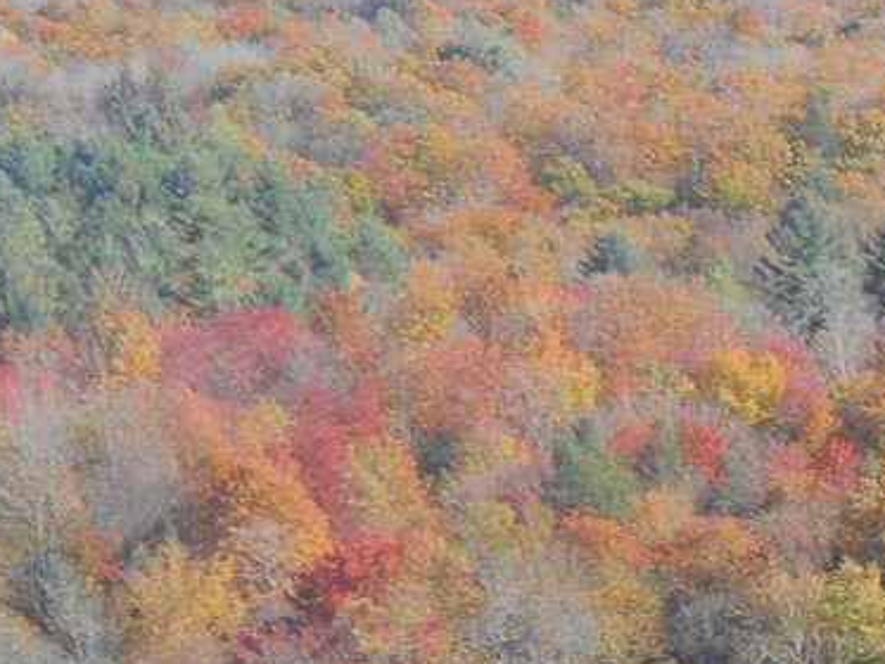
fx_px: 4629
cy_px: 313
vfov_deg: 8.2
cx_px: 997
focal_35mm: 181
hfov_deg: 10.8
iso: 80
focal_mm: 11.6
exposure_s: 1/200
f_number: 5.3
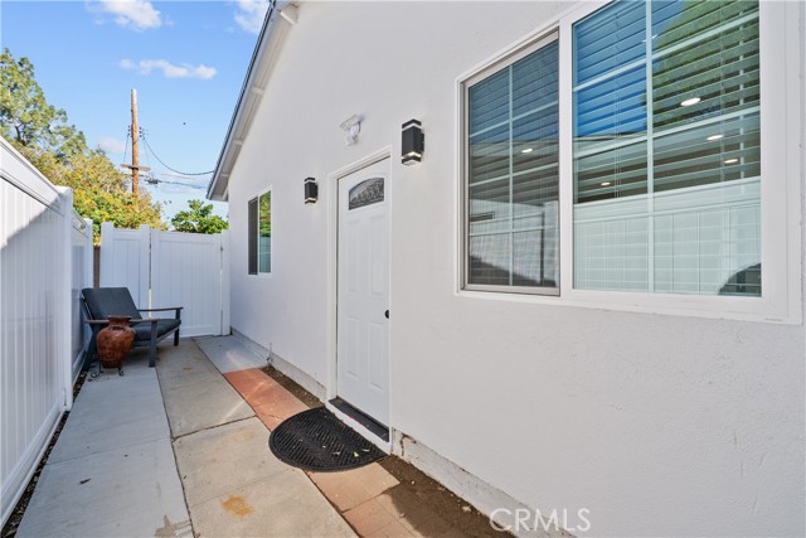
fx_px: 313
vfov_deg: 81.2
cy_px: 269
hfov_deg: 104.2
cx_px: 403
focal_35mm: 14
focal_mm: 14
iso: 250
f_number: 9
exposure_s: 1/125
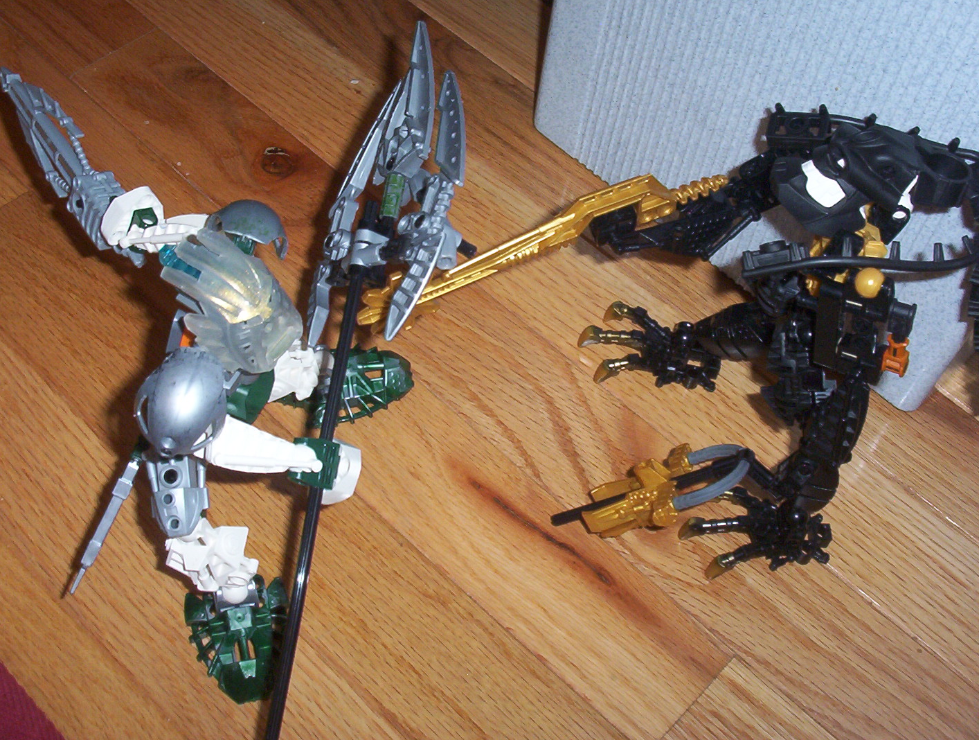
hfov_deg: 42.0
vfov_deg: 32.3
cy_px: 324
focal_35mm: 45
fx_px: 1276
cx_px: 520
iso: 140
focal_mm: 6
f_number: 4.5
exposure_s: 1/30
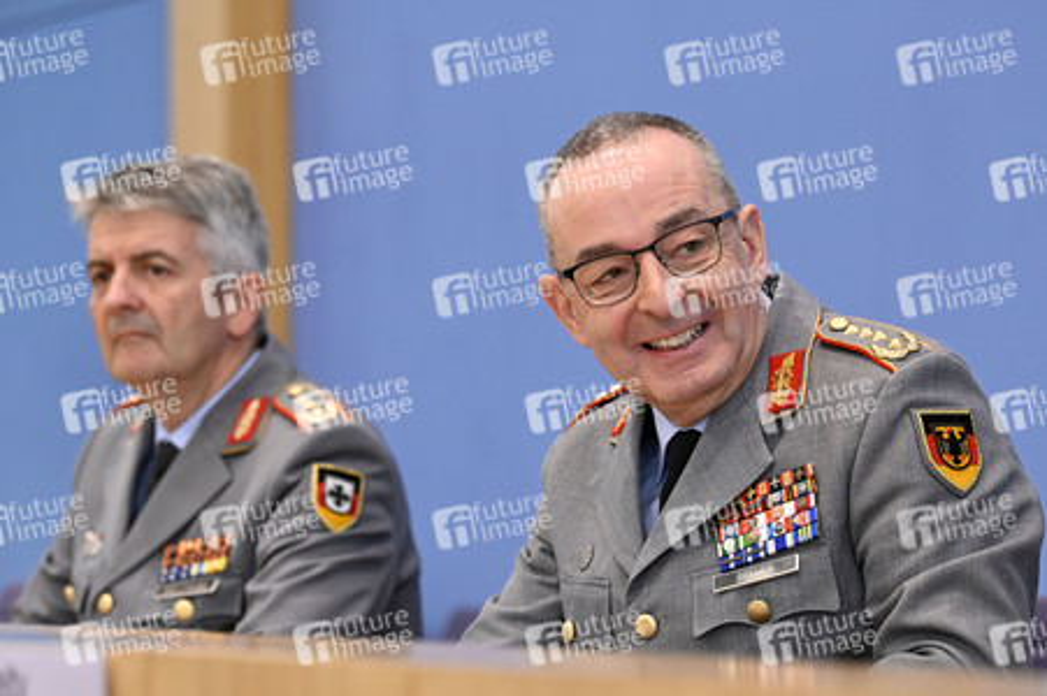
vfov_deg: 10.5
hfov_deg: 15.8
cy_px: 348
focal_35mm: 130
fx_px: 3778
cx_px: 524
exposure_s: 1/640
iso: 3200
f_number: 5
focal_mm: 130
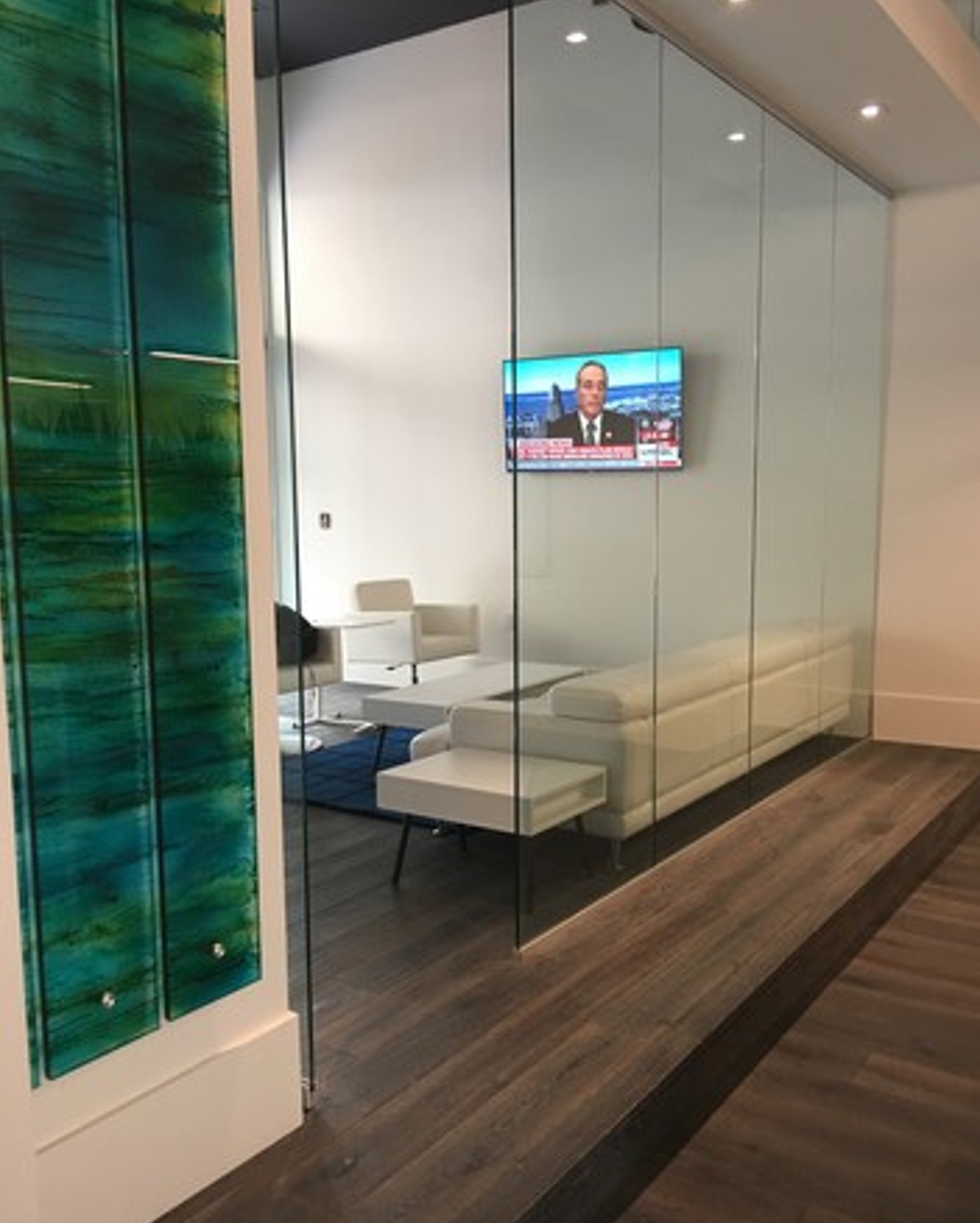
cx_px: 500
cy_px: 639
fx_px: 1123
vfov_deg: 57.1
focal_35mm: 31
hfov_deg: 47.2
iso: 50
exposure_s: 1/15
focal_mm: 4.15
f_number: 2.2
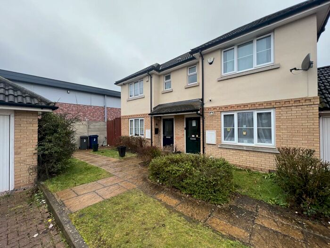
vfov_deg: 89.9
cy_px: 124
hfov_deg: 106.2
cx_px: 165
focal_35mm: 13
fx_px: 124
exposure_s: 1/195
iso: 32
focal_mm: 1.57
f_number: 1.8
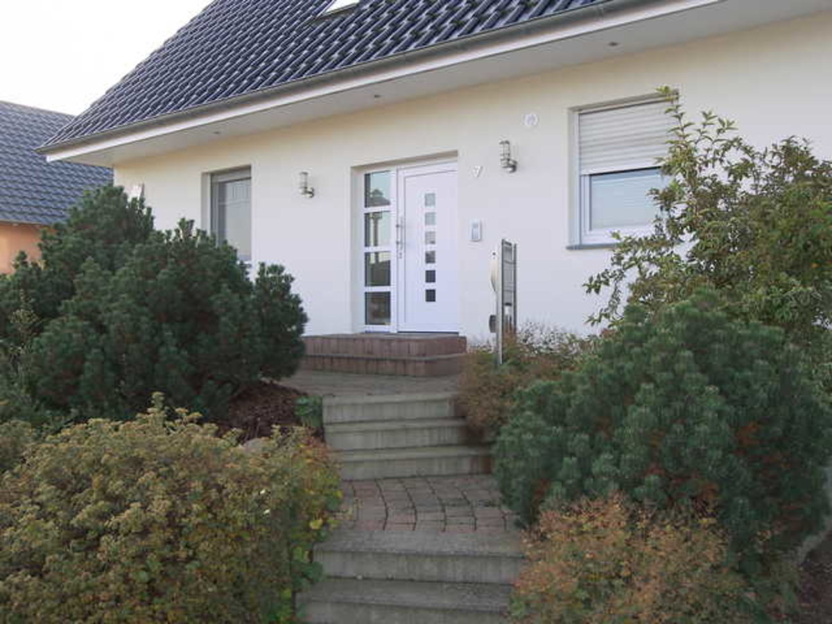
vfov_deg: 41.8
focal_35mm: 34
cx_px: 416
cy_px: 312
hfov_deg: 54.0
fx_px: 817
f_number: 3.2
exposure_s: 1/125
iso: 50
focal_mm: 7.1
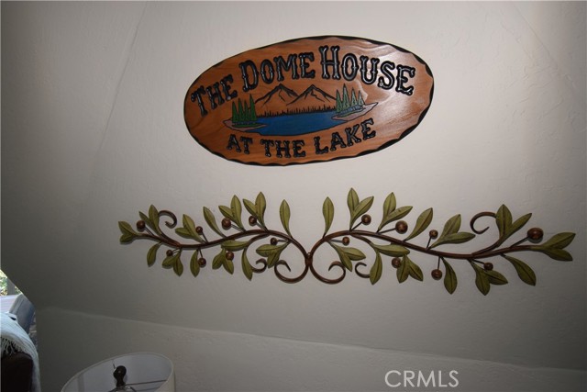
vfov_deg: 63.2
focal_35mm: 20
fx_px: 318
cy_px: 196
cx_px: 294
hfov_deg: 85.4
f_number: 4.8
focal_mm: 13
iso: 800
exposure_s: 1/60
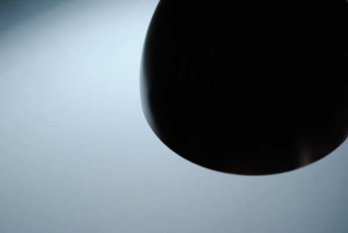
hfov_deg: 24.6
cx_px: 174
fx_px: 798
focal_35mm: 82
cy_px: 116
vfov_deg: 16.6
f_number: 5.6
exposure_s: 1/20
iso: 450
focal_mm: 55
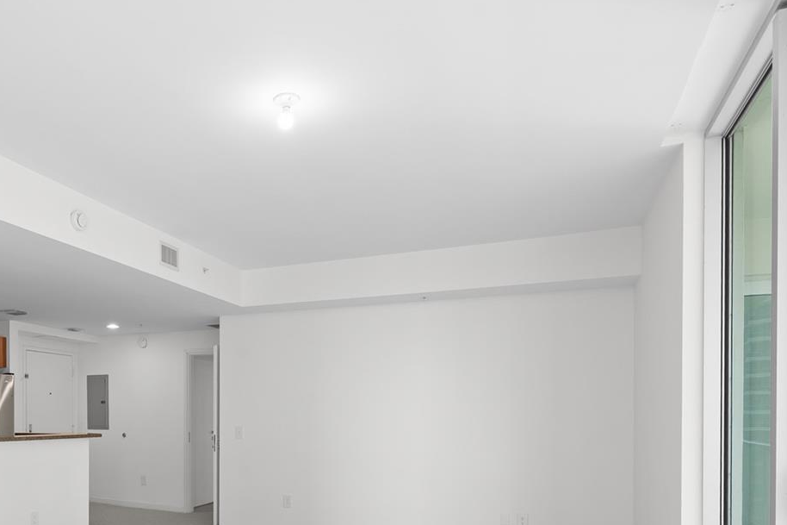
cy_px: 422
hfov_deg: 61.8
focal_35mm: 28
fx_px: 612
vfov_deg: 44.1
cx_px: 197
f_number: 8
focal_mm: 16
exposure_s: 1/6
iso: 400
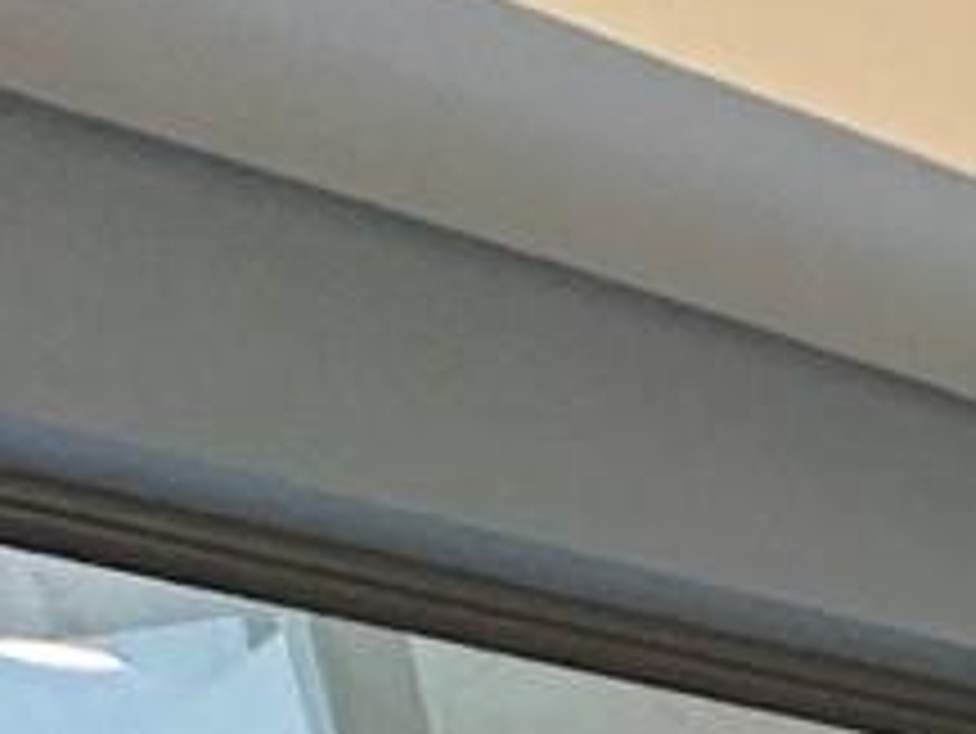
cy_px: 2243
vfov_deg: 10.2
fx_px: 2906
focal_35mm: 103
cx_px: 3522
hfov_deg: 9.3
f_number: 2.2
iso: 160
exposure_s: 1/120
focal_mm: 2.22
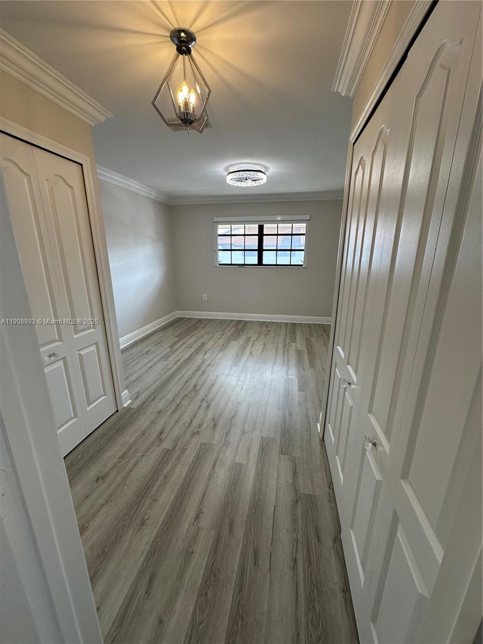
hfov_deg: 85.7
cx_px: 242
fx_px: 260
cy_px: 322
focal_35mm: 14
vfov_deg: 102.1
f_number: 2.2
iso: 100
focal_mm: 2.22
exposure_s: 1/120
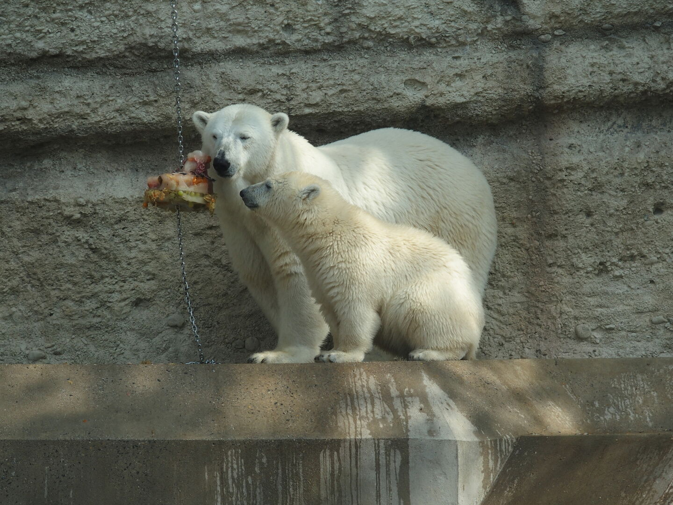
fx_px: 4277
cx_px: 336
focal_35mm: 220
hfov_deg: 9.0
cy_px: 252
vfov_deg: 6.8
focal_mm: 46.7
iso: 100
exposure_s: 1/500
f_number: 3.5
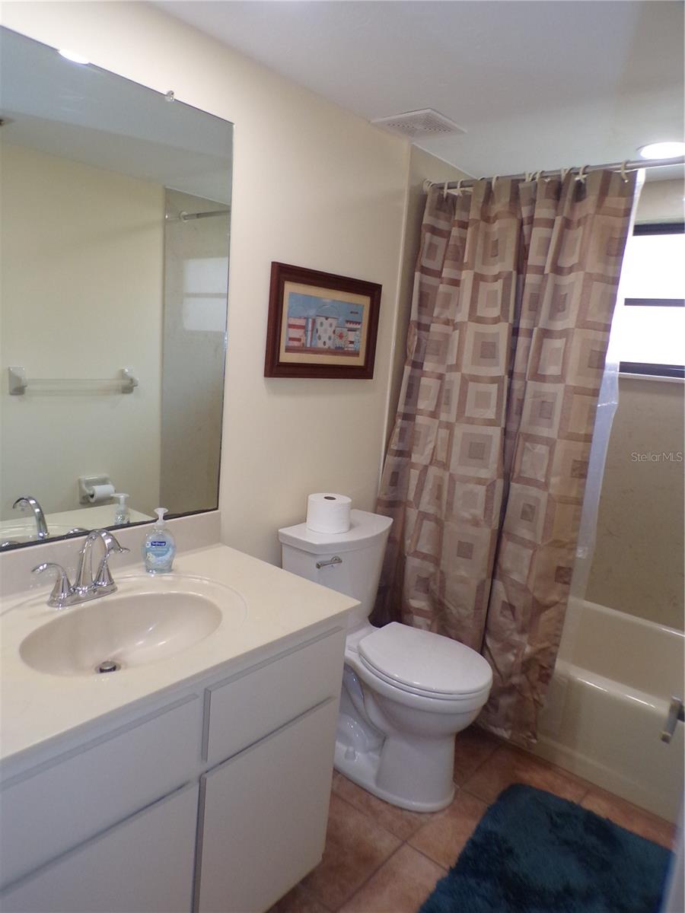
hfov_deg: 56.8
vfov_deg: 71.6
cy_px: 456
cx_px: 342
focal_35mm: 24
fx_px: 633
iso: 200
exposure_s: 1/60
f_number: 3
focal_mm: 4.3
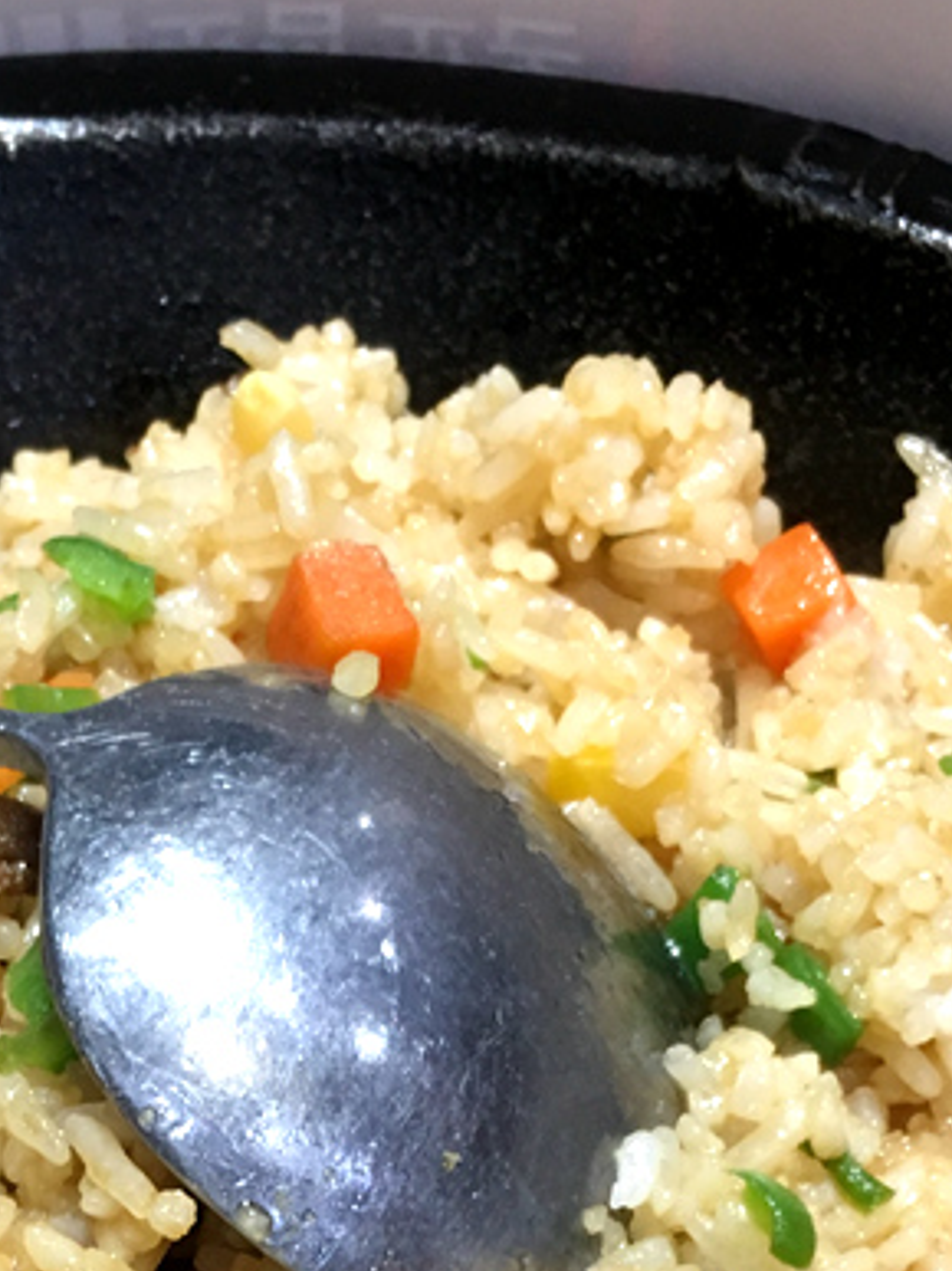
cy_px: 1307
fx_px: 2752
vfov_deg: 24.6
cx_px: 240
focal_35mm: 75
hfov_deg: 19.5
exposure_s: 1/33
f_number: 2.2
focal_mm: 4.15
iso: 125
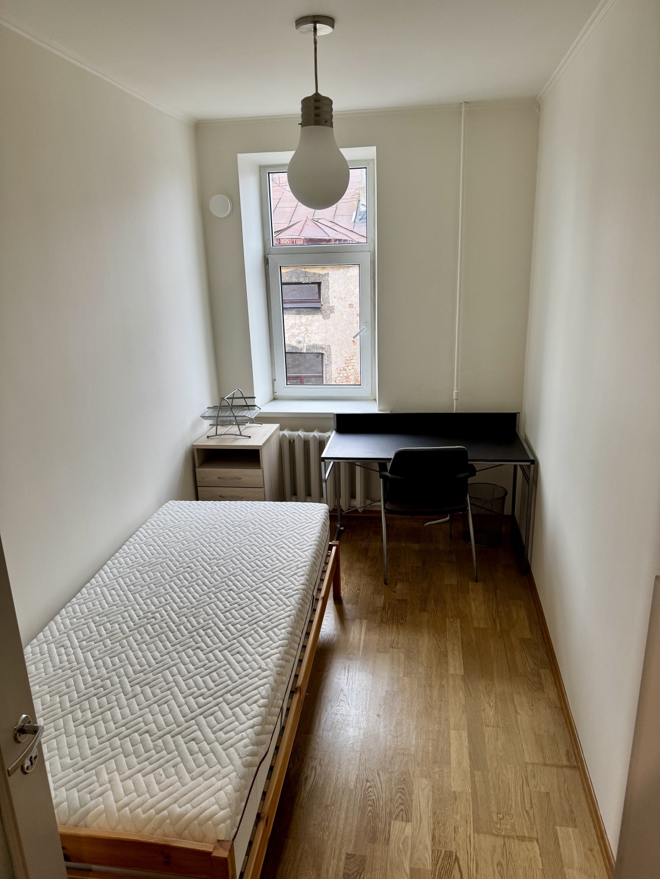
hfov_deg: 56.8
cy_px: 440
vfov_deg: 71.6
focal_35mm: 24
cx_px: 330
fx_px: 610
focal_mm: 6.76
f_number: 1.78
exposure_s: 1/50
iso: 125
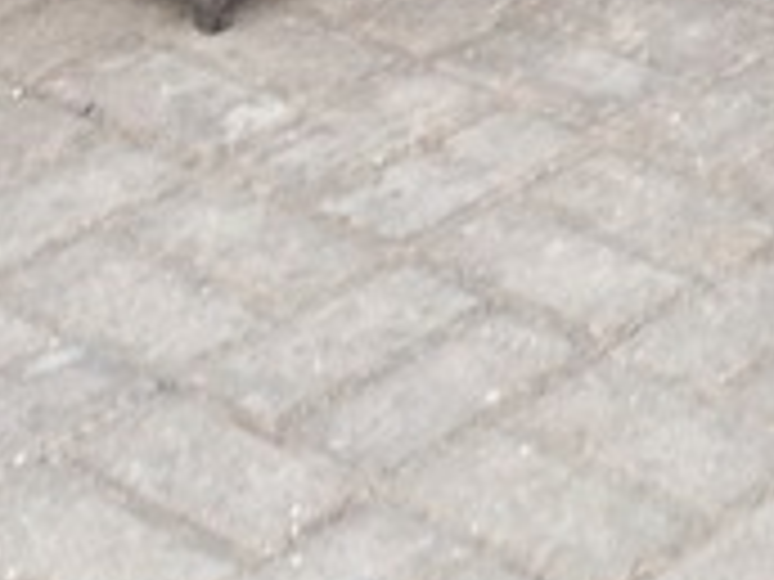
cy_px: -335
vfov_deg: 7.2
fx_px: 4539
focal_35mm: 203
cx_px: 1233
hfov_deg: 9.4
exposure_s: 1/40
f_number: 2.4
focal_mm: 4.28
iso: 64
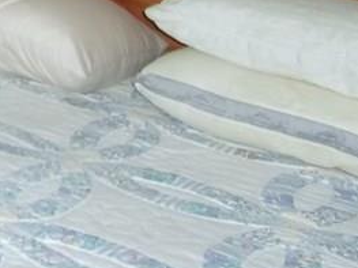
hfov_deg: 16.8
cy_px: -223
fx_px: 1085
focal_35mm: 105
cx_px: -199
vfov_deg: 12.7
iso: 200
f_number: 3
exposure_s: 1/34
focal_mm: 4.9
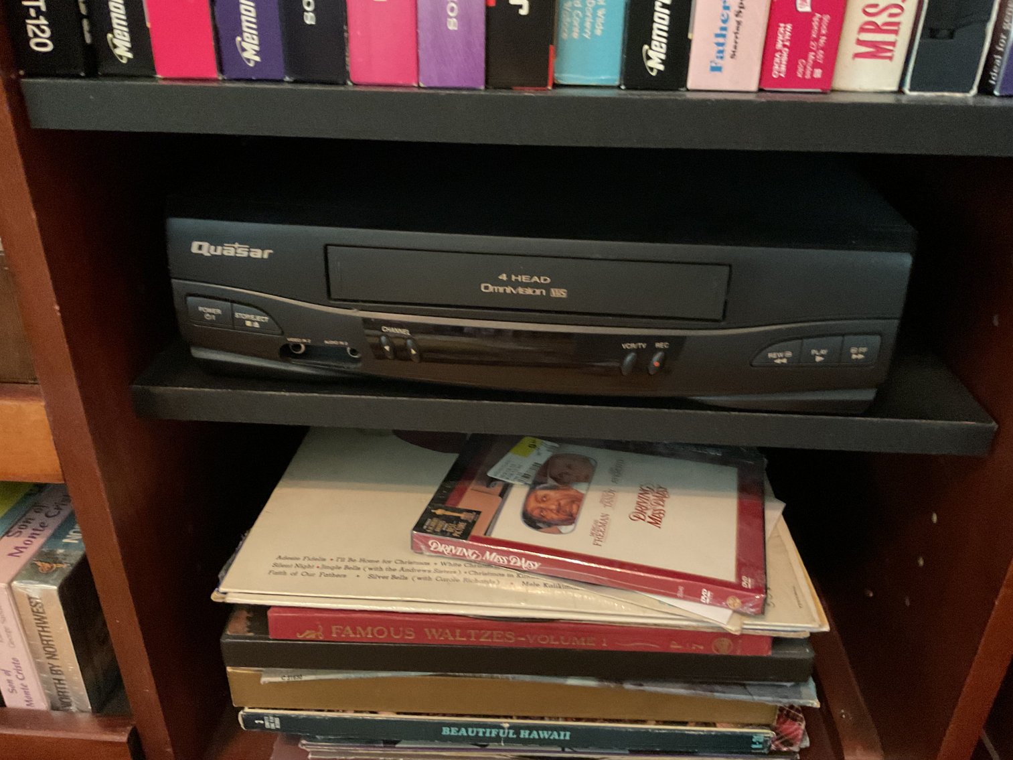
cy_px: 380
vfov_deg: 48.2
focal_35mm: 29
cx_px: 506
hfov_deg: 61.7
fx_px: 849
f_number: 1.8
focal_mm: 3
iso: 500
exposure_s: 1/24
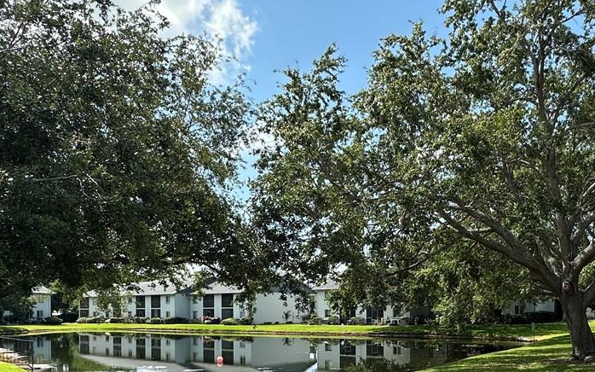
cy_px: 313
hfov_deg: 56.3
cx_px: 356
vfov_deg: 35.7
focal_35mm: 34
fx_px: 551
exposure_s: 1/997
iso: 40
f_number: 2.2
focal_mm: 2.22
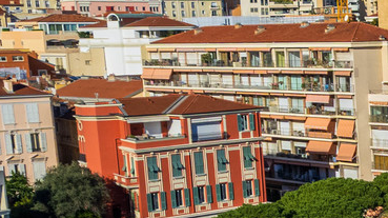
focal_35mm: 100
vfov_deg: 11.2
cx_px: 687
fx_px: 1028
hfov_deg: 17.5
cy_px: 406
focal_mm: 8.4
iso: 100
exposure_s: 1/2500
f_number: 2.8
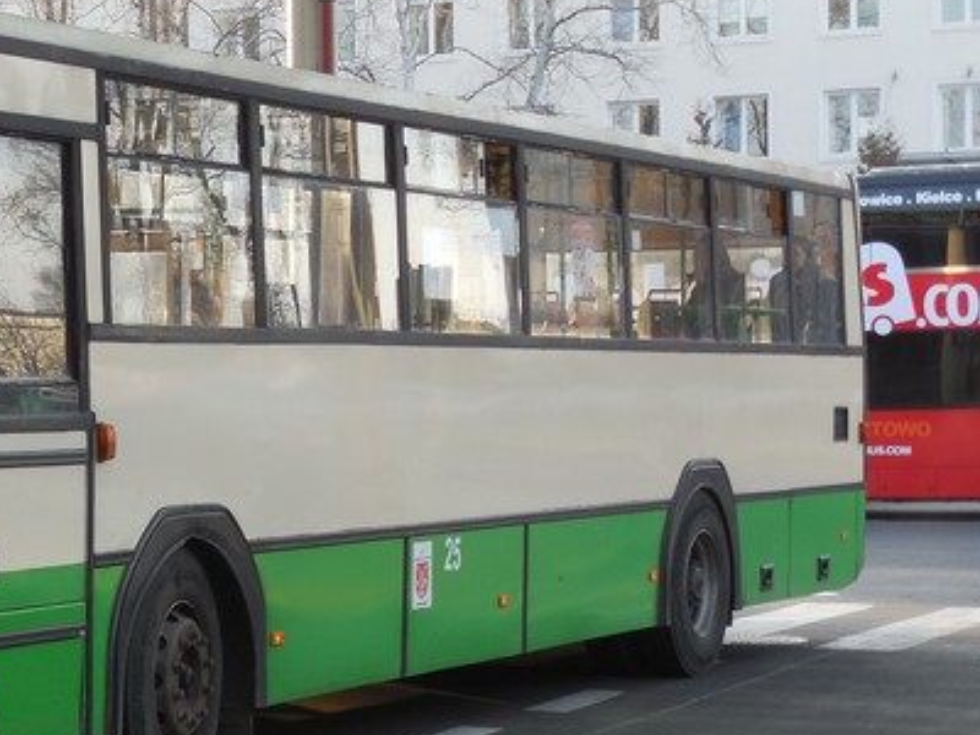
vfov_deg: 13.7
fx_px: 3058
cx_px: 88
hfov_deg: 17.9
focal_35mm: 108
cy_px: 426
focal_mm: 9.8
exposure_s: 1/80
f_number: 4.2
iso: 125
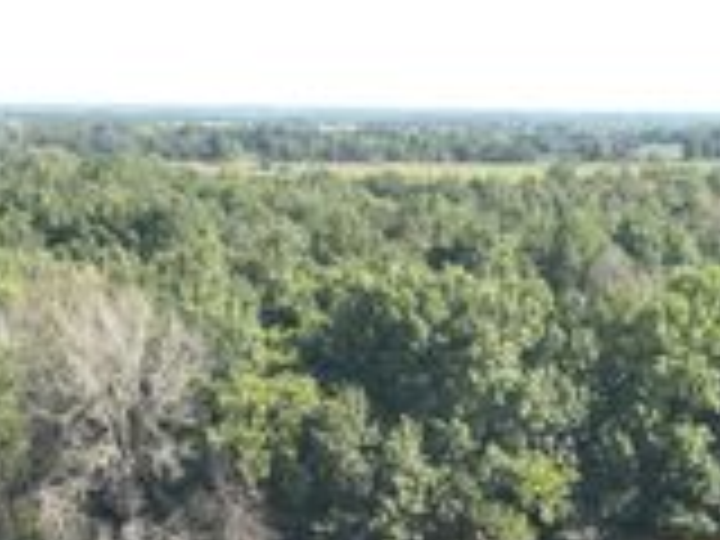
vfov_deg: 18.0
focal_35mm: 75
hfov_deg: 25.5
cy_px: 749
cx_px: 590
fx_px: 1560
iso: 100
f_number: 2.8
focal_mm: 4.4
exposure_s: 1/200
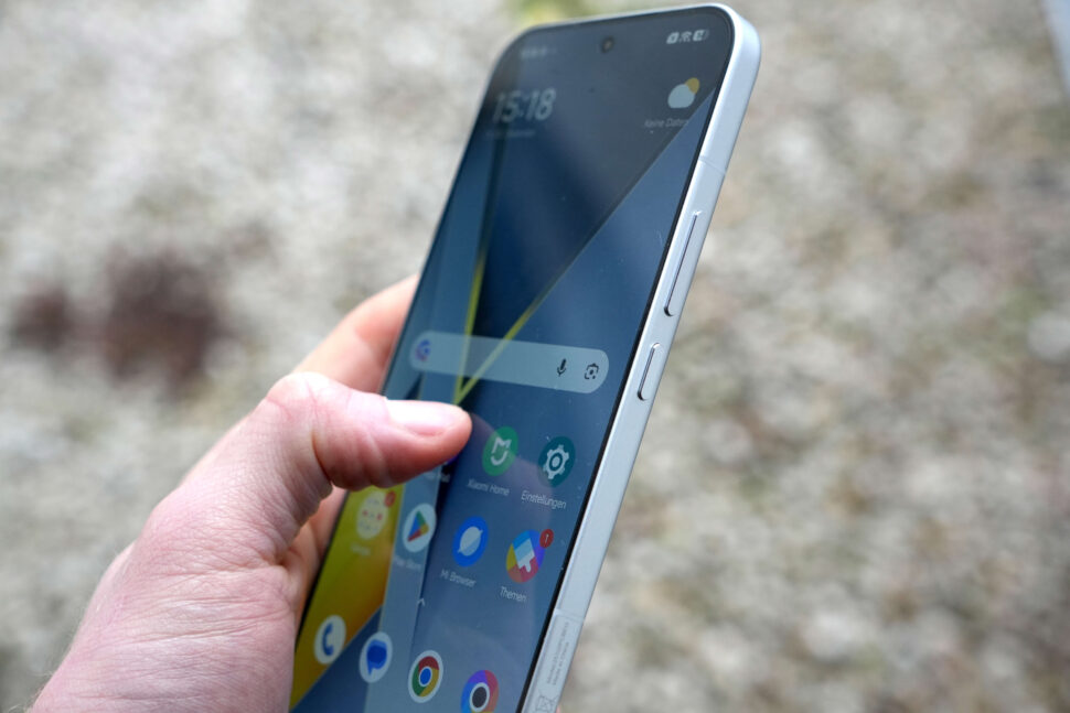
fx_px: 1605
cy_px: 356
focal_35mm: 54
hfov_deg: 36.9
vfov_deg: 25.1
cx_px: 535
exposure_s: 1/160
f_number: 4
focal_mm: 36
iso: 800
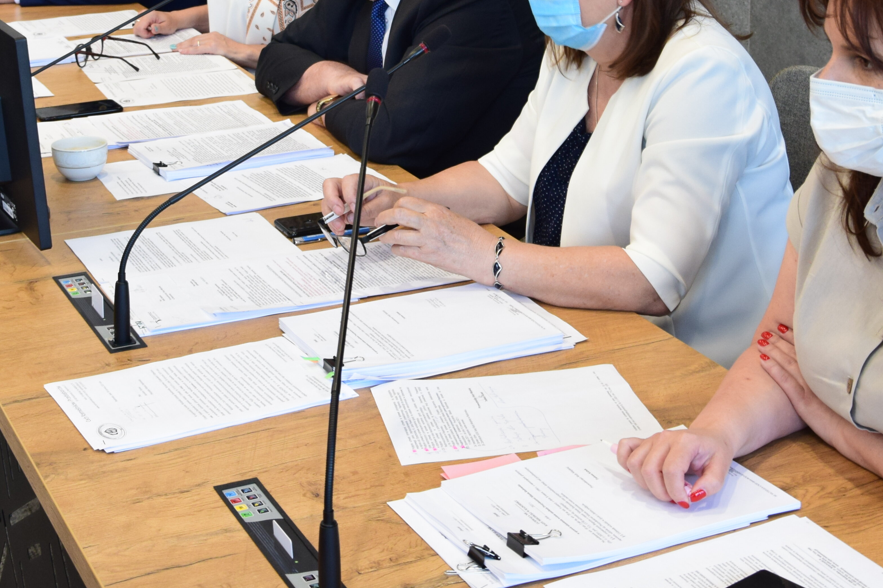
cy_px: 52
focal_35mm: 72
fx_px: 1765
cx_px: 444
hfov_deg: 28.1
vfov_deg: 18.6
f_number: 6.3
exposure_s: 1/50
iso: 640
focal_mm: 25
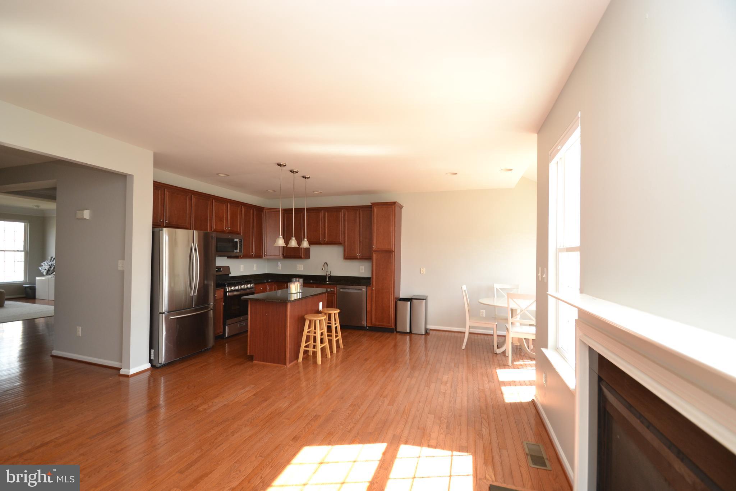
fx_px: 307
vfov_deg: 77.3
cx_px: 368
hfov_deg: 100.4
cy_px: 246
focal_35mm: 15
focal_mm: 10
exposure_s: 1/100
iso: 400
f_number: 5
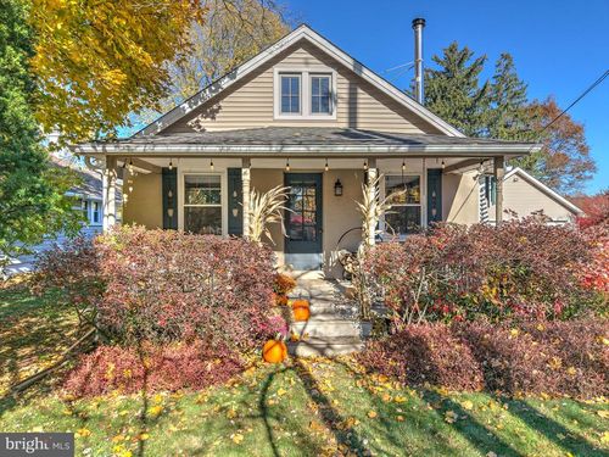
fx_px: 422
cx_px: 304
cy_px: 228
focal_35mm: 24
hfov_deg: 71.6
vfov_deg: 56.8
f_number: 1.8
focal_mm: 8.7
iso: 200
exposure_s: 1/1600
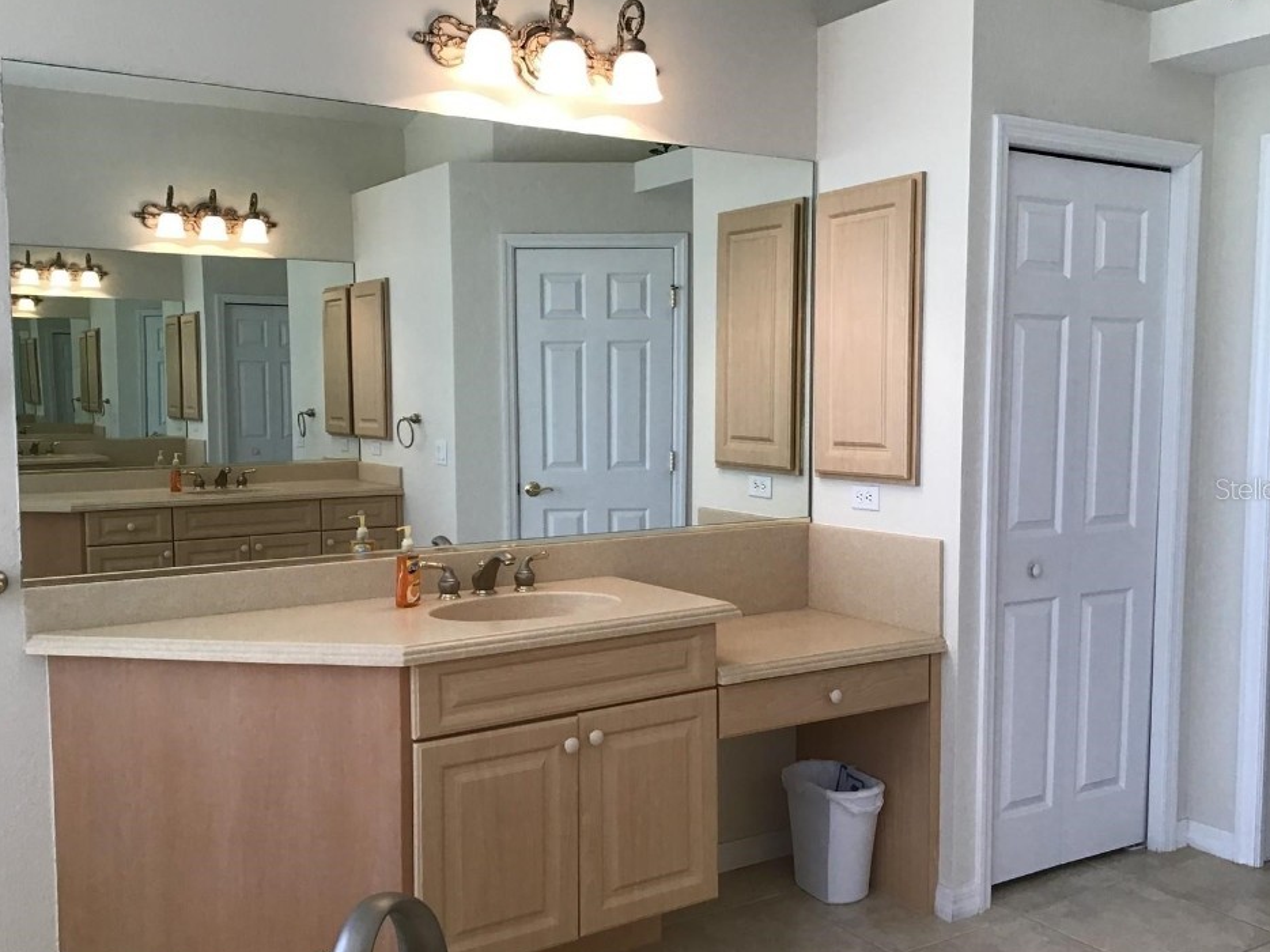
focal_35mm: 34
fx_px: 1247
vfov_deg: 41.8
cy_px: 488
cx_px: 647
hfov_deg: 54.0
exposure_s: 1/30
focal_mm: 3.3
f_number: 2.4
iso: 25
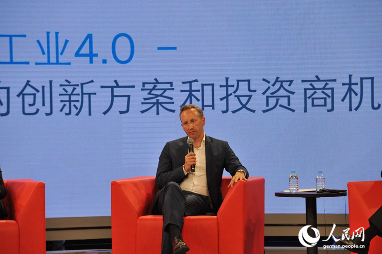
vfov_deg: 6.9
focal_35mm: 200
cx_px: 191
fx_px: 2120
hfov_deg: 10.3
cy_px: 127
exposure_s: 1/100
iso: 640
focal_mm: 200
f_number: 6.3
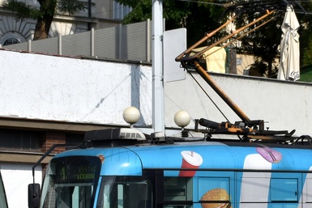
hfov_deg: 12.9
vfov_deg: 8.6
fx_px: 1378
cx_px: 237
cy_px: 199
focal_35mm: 159
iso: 125
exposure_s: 1/500
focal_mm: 34
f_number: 11
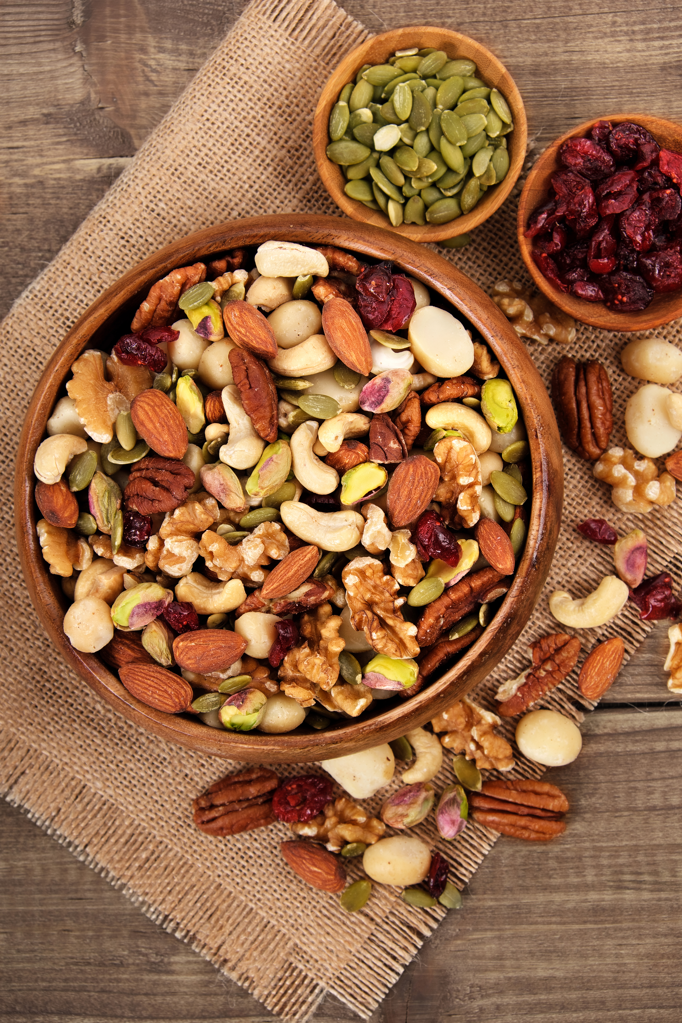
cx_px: 341
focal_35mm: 83
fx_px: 2358
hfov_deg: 16.5
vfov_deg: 24.5
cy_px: 512
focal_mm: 55
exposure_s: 1/125
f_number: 10
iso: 100
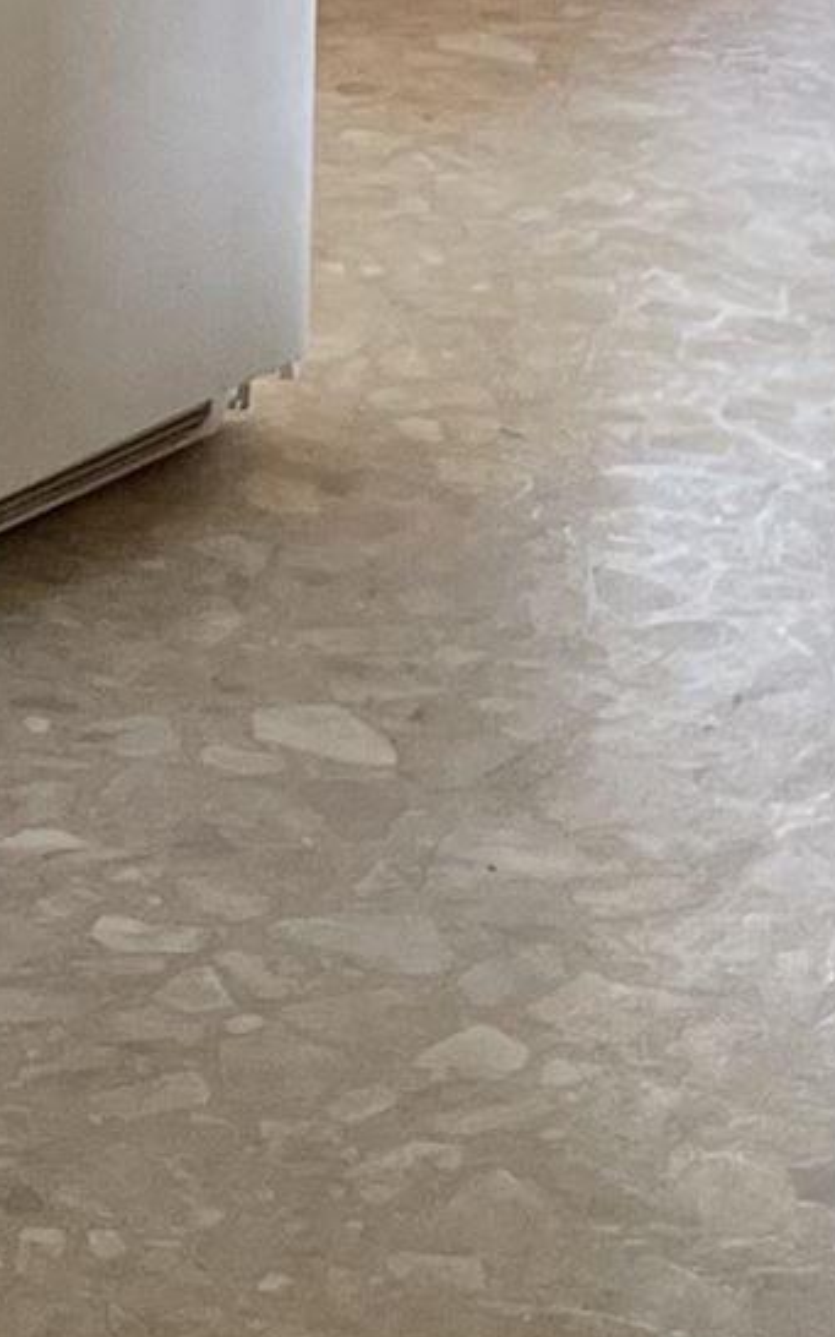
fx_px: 5647
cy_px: -867
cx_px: -424
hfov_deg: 8.3
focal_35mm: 155
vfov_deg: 12.6
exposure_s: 1/60
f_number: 1.6
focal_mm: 4.2
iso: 200
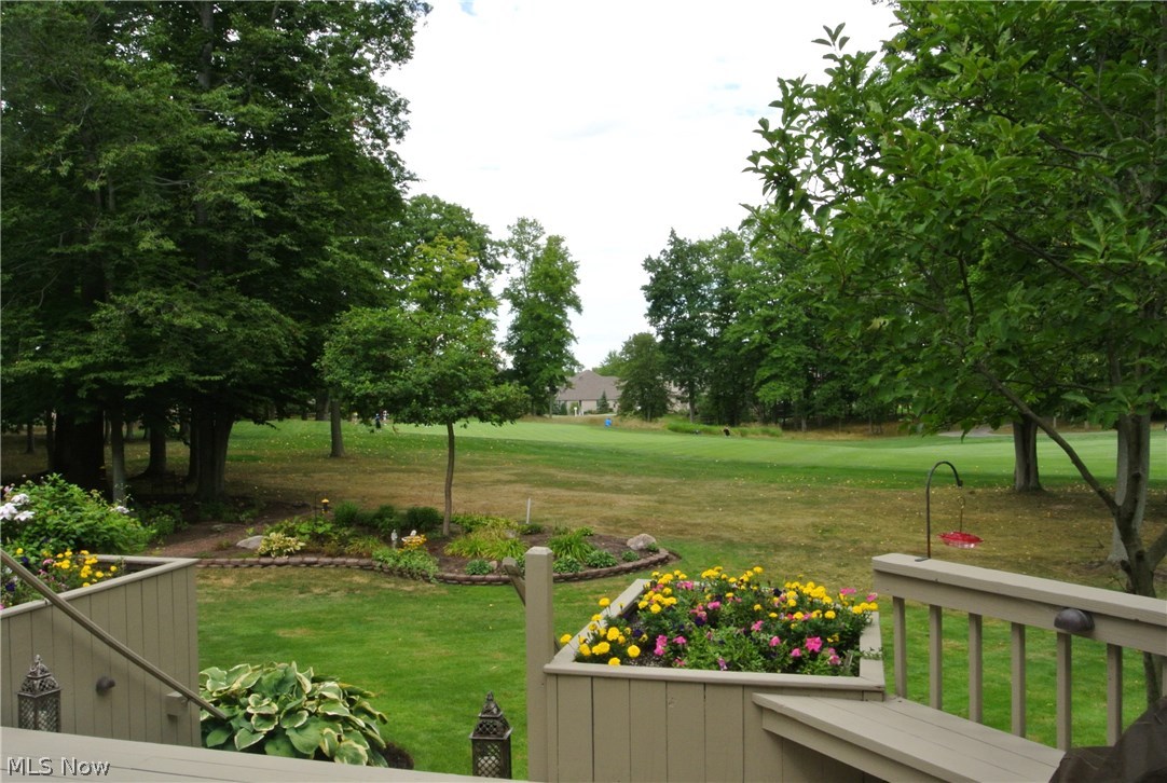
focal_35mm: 30
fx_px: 974
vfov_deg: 43.8
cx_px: 584
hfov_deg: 61.8
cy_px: 392
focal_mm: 11.4
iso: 400
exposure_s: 1/60
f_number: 9
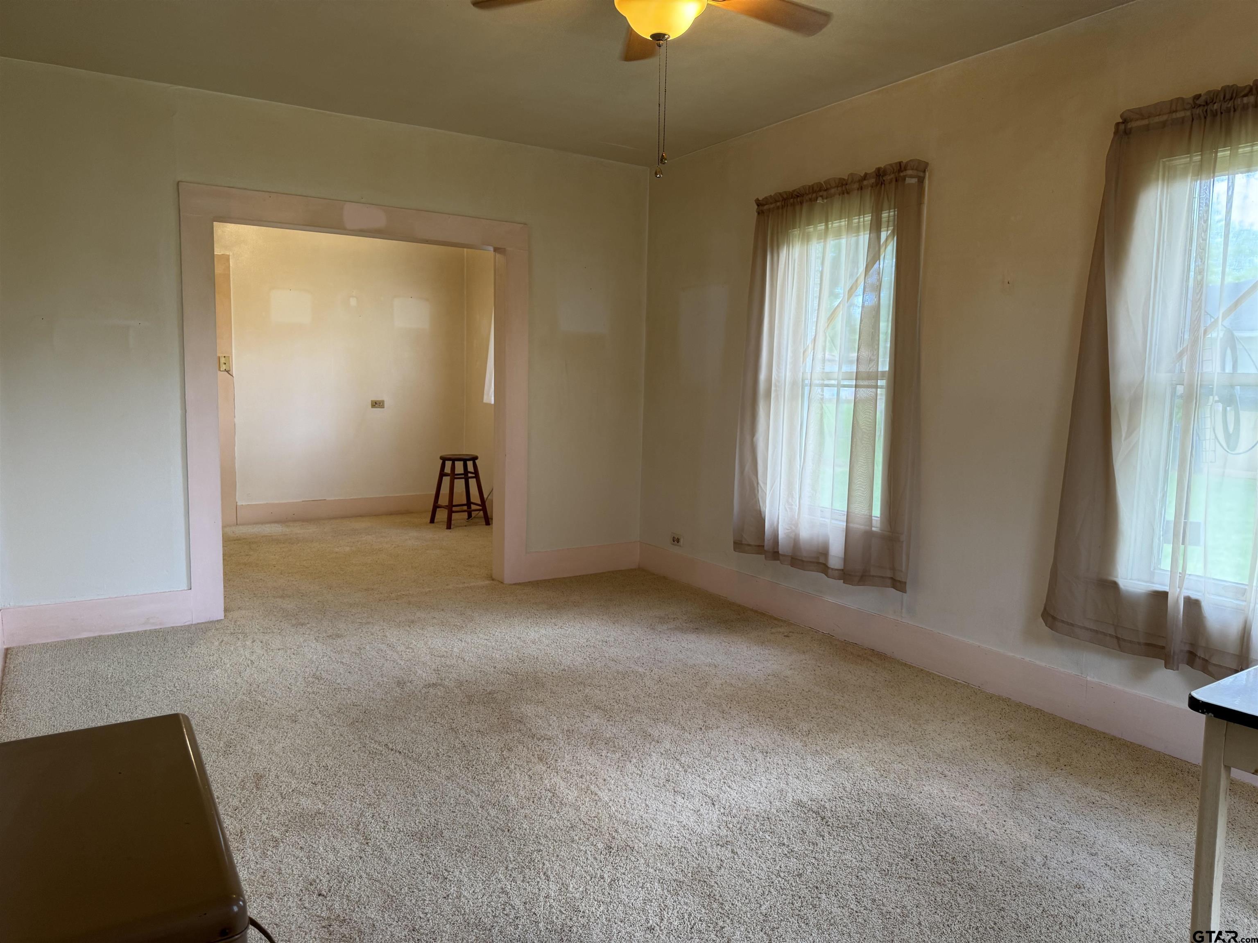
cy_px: 472
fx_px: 872
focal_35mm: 24
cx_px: 629
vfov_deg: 56.8
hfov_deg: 71.6
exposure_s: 1/60
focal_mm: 6.76
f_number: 1.78
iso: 125
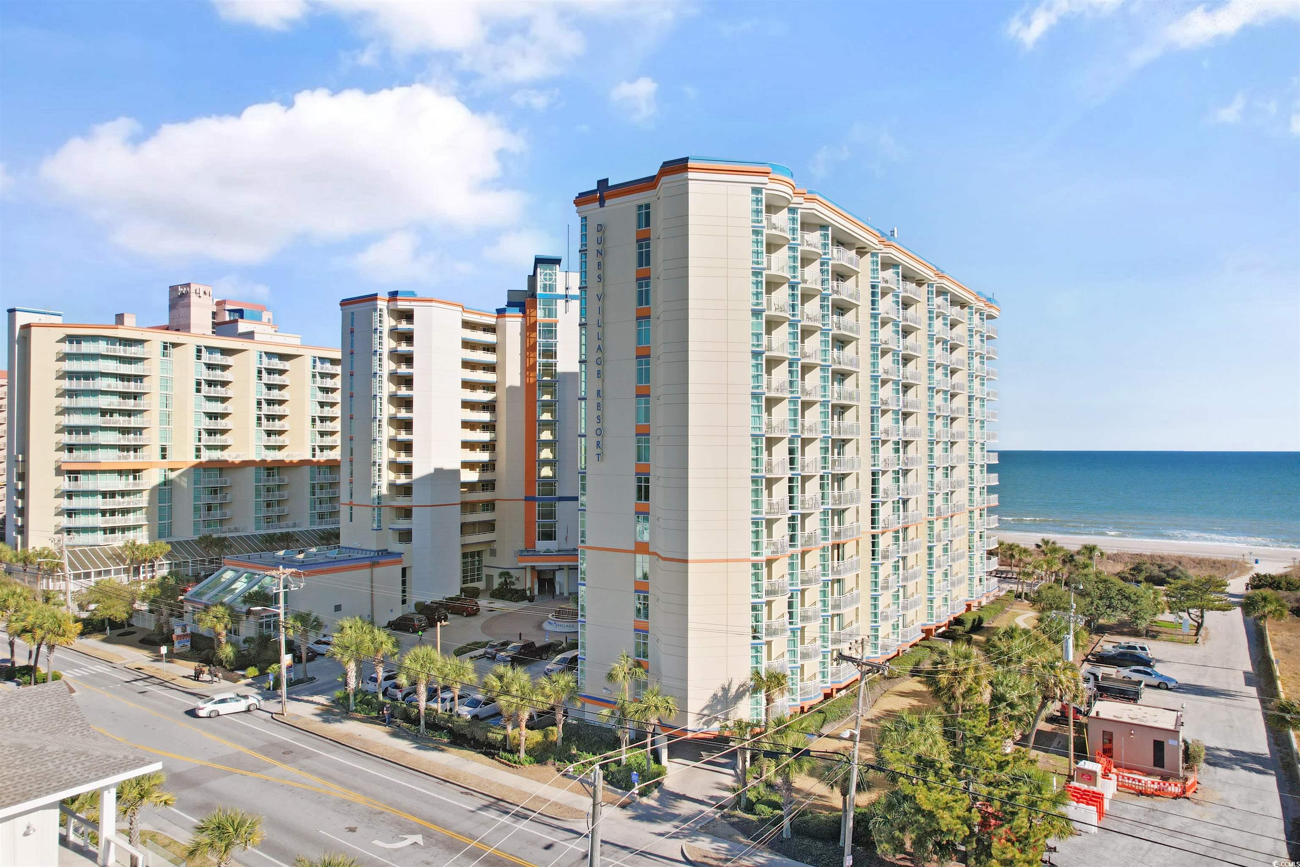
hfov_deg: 78.6
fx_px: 794
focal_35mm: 22
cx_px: 650
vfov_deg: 57.2
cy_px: 434
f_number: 2.8
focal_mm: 8.38
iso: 150
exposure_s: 1/125
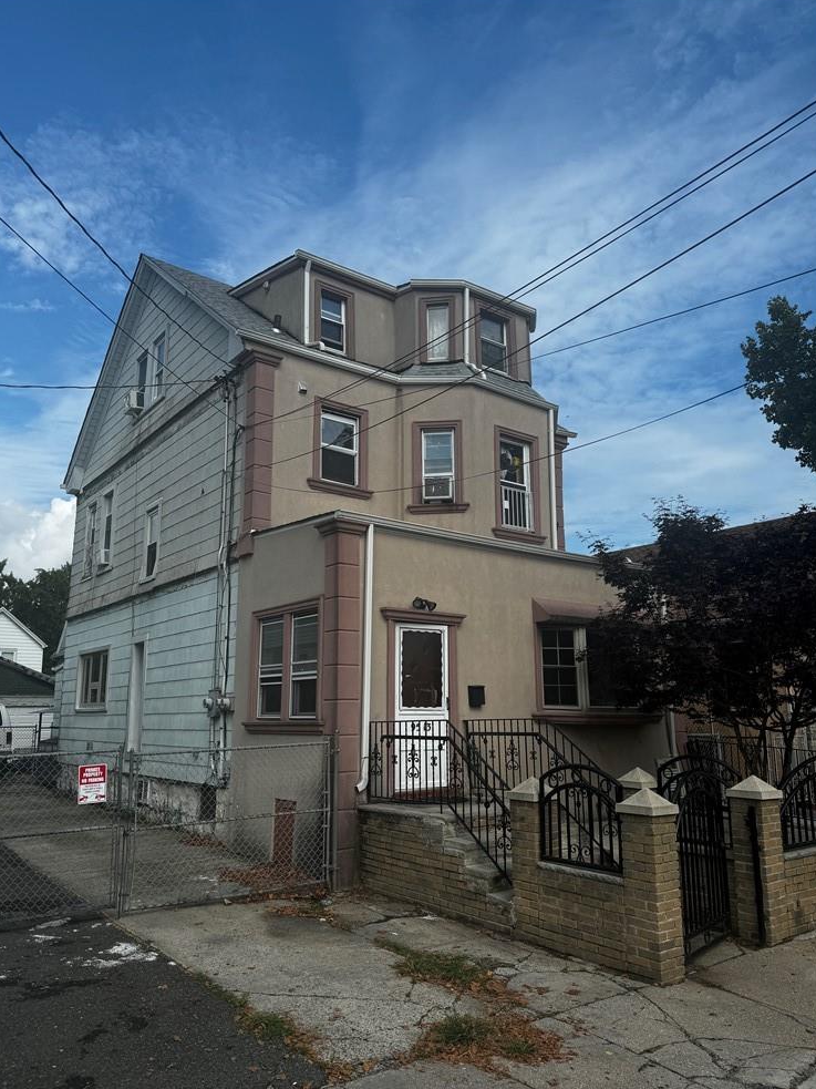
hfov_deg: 54.9
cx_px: 404
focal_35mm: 25
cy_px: 557
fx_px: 786
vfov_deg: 69.4
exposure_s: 1/4608
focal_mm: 6.76
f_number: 1.78
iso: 80
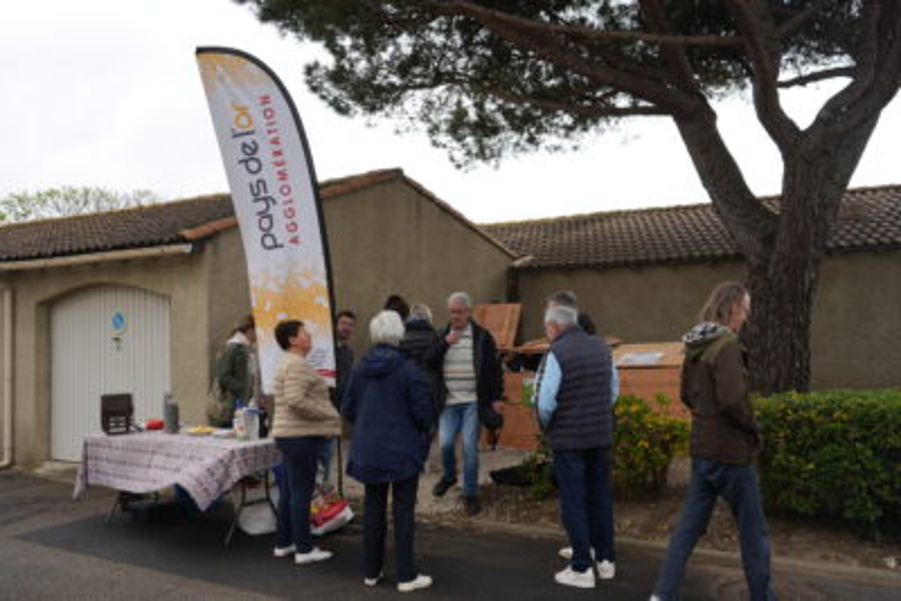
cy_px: 300
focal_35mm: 36
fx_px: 901
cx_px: 450
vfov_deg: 36.9
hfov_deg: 53.1
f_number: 4.5
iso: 100
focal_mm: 36
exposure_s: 1/160
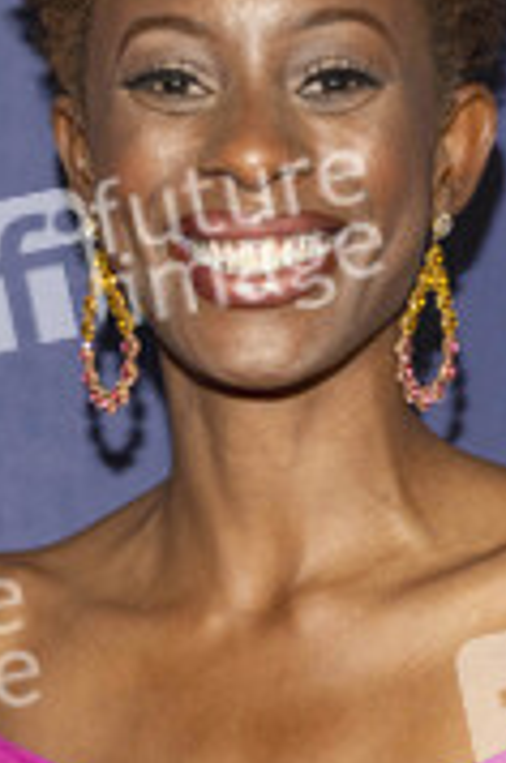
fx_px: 3577
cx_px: 287
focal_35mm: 169
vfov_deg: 12.2
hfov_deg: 8.1
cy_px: 467
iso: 800
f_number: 5
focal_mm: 75
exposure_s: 1/200
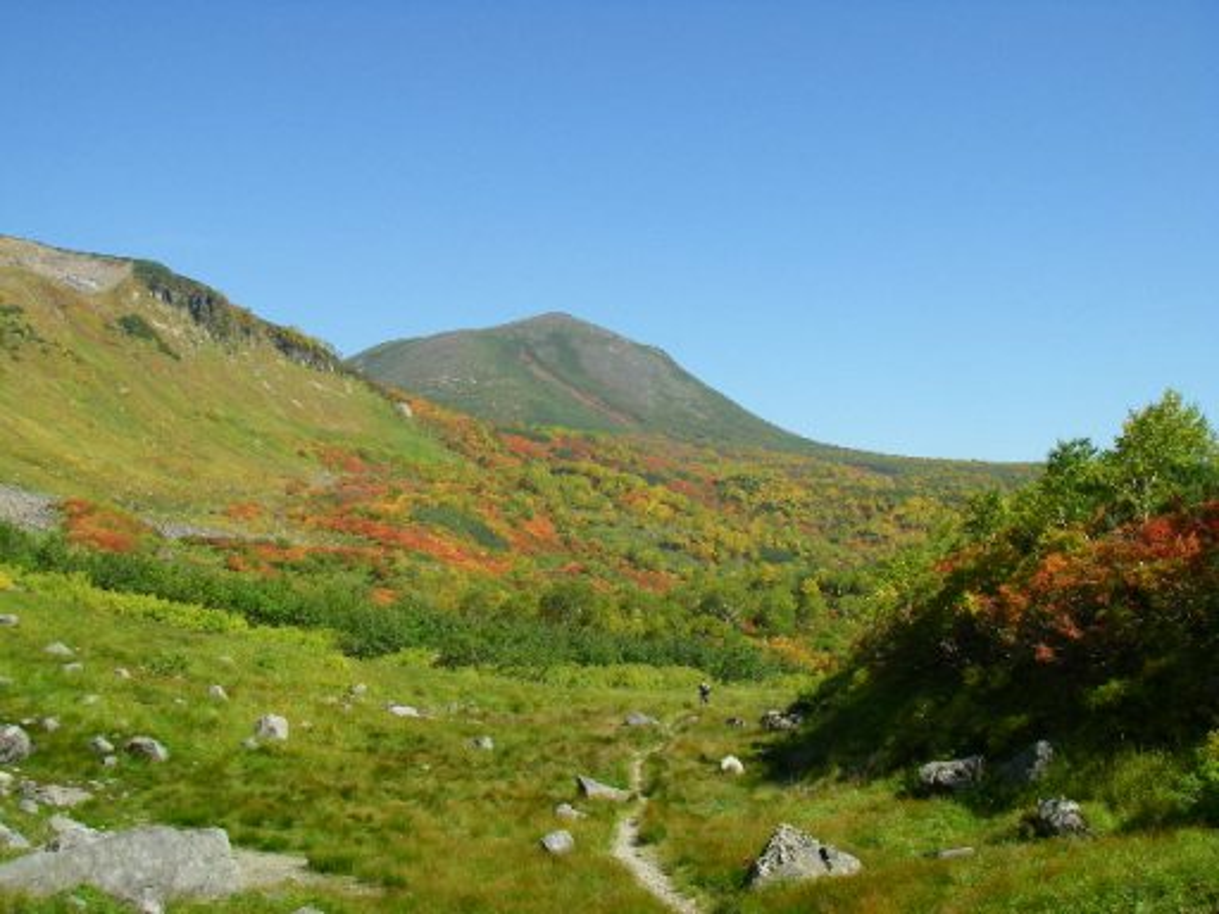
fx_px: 1338
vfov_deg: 37.7
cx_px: 610
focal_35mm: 38
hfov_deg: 49.0
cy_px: 457
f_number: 6.6
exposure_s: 1/160
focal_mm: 6.3
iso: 64
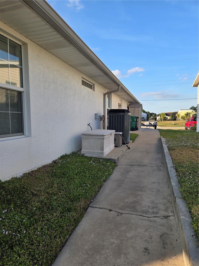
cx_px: 100
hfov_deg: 58.9
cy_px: 133
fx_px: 176
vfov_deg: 73.9
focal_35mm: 23
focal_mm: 5.4
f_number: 1.8
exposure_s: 1/771
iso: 25
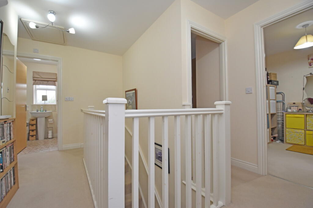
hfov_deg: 100.4
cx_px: 156
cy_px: 104
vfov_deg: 77.3
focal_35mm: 15
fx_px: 130
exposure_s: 1/160
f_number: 4
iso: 800
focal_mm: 10
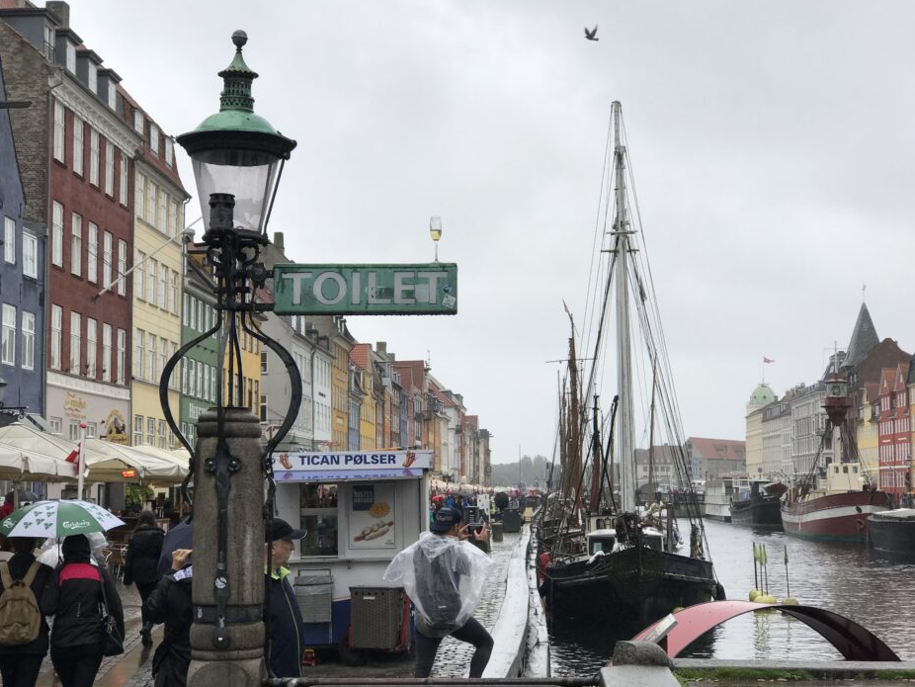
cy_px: 368
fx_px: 1666
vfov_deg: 23.3
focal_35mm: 63
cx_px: 457
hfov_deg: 30.7
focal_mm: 6.6
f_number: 2.8
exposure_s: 1/357
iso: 20
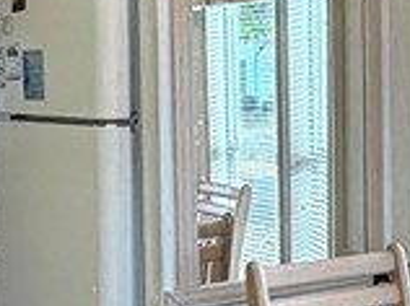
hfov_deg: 21.2
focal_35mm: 91
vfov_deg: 16.2
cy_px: 127
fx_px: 1076
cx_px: 361
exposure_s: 1/120
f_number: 2.2
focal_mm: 2.22
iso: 80
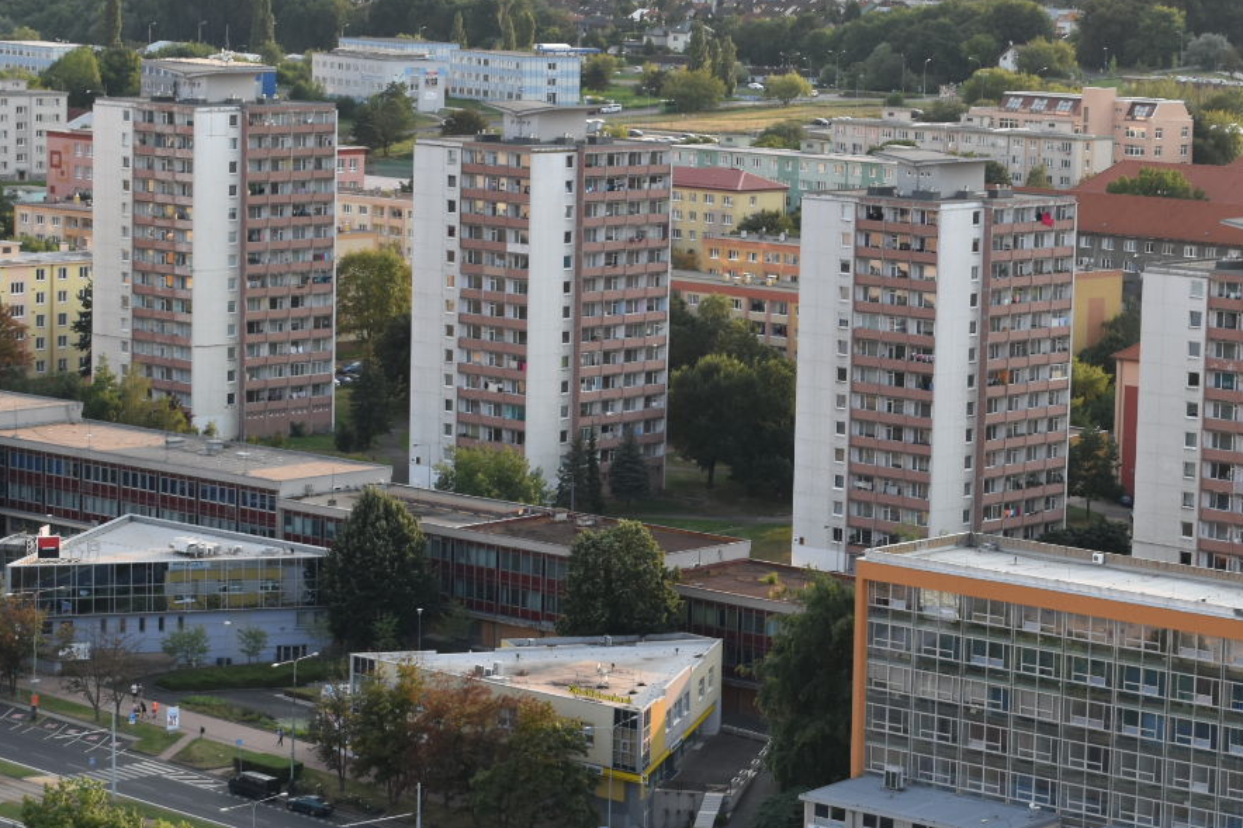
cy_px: 416
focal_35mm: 110
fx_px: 3797
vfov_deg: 12.4
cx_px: 904
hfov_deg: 18.5
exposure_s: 1/200
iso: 400
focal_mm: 40
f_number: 7.1
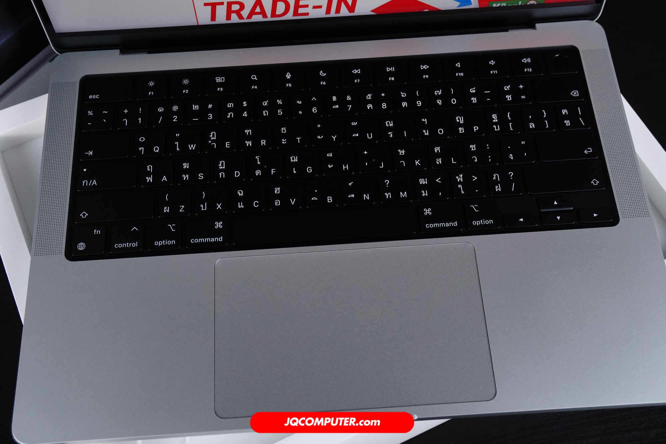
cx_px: 333
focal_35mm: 45
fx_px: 832
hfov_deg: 43.6
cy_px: 222
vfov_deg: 29.9
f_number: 5
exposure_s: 1/100
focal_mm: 30
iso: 800
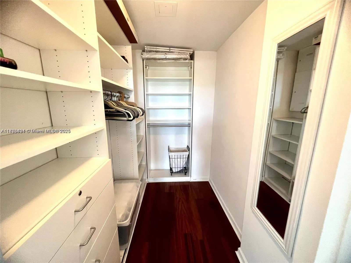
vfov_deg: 89.9
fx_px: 132
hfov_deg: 106.2
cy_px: 132
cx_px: 176
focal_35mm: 13
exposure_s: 1/60
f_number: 1.8
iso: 200
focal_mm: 1.57
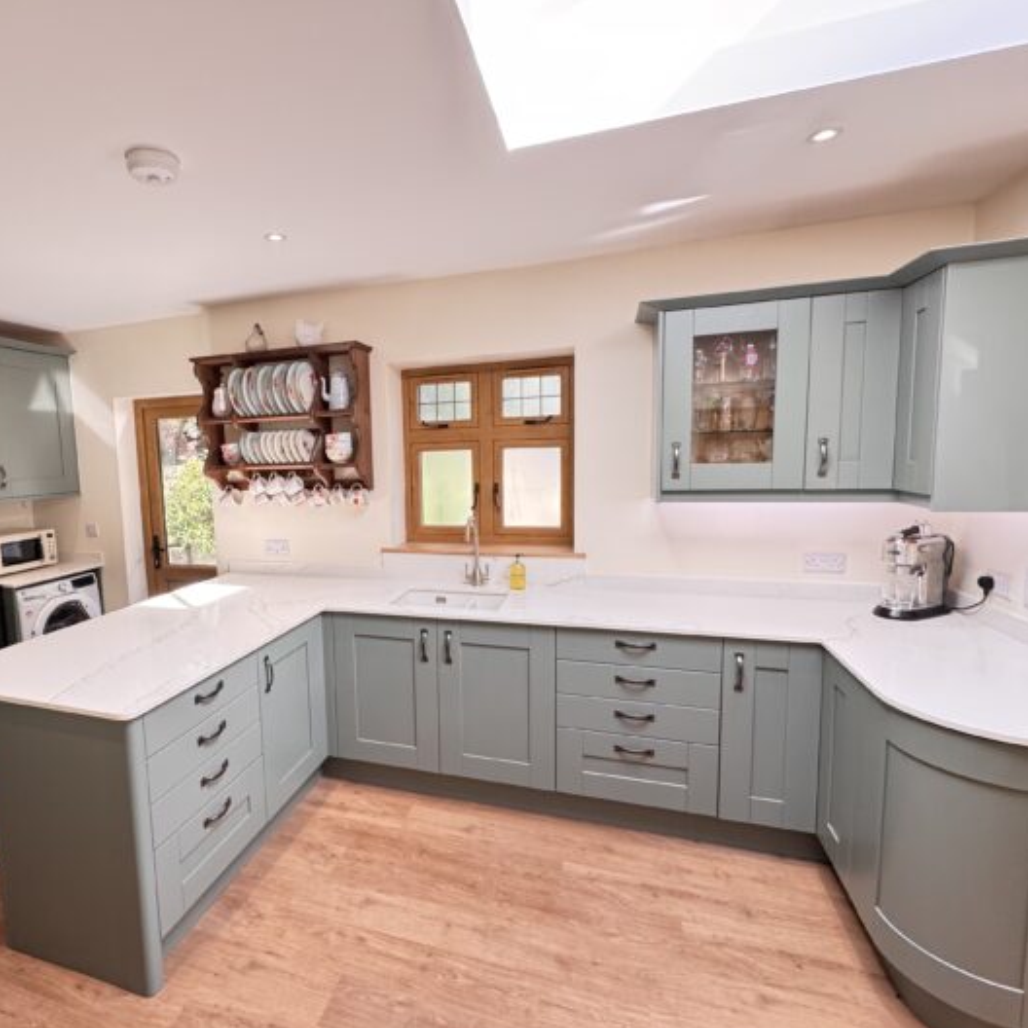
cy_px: 522
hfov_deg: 79.2
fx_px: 605
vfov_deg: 80.7
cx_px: 386
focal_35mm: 18
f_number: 2.2
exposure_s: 1/99
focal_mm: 2.22
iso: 250
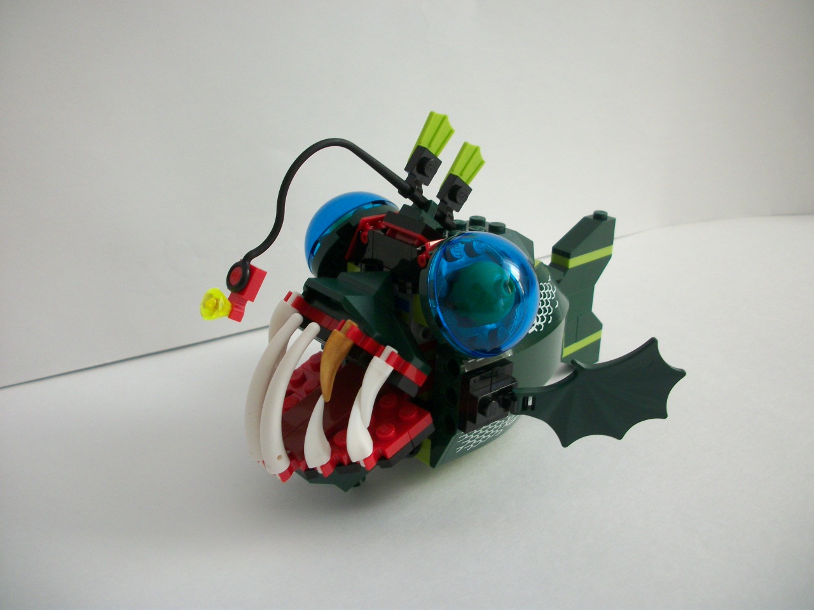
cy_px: 305
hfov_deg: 52.6
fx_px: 823
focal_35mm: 35
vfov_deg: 40.7
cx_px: 407
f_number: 3.1
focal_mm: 6.3
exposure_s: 1/40
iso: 160
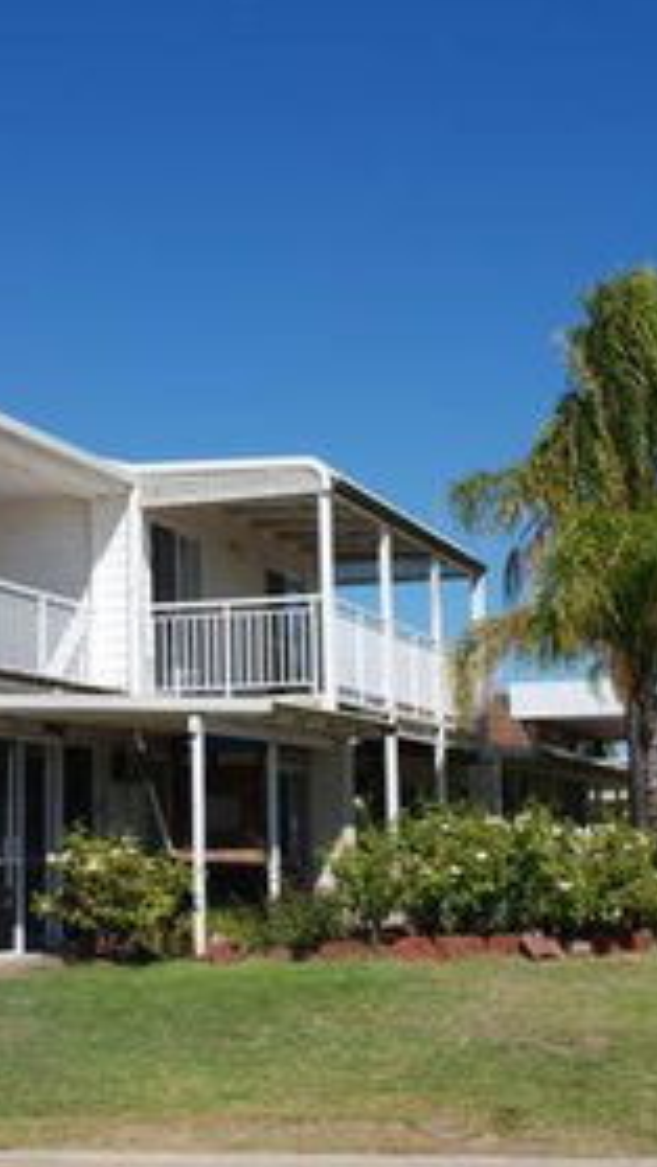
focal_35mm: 65
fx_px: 2012
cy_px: 504
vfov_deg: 32.3
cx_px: 230
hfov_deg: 18.5
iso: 100
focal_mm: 24
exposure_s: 1/250
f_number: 8
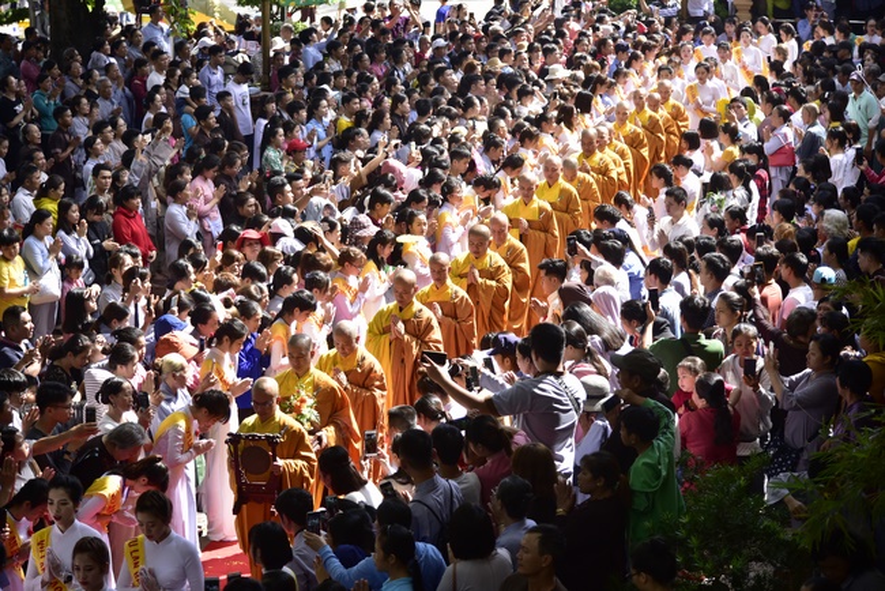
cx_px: 442
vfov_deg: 15.9
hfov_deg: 23.6
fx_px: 2115
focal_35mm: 86
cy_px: 296
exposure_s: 1/800
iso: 320
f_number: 4
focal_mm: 86
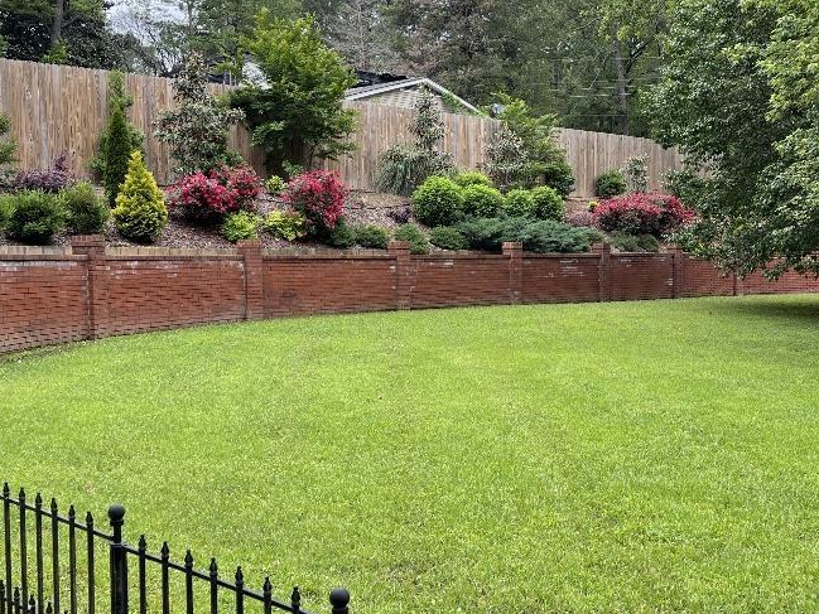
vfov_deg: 35.1
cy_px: 318
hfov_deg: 45.5
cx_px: 496
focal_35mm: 41
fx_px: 970
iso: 32
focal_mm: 5.1
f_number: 1.6
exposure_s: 1/525
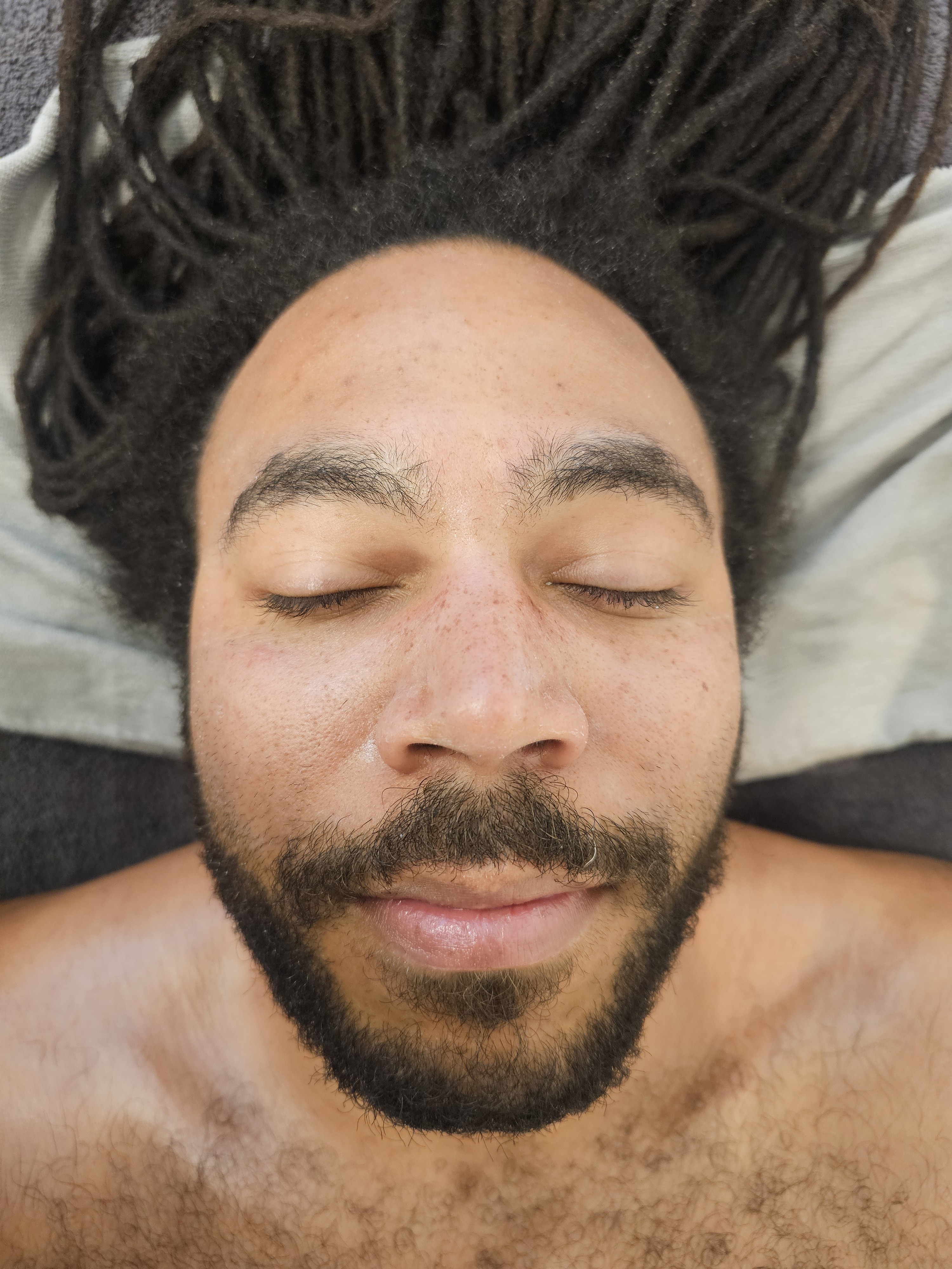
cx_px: 476
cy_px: 634
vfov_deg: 73.9
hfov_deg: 58.9
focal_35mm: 23
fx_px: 843
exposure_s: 1/120
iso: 640
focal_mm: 6.3
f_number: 1.7
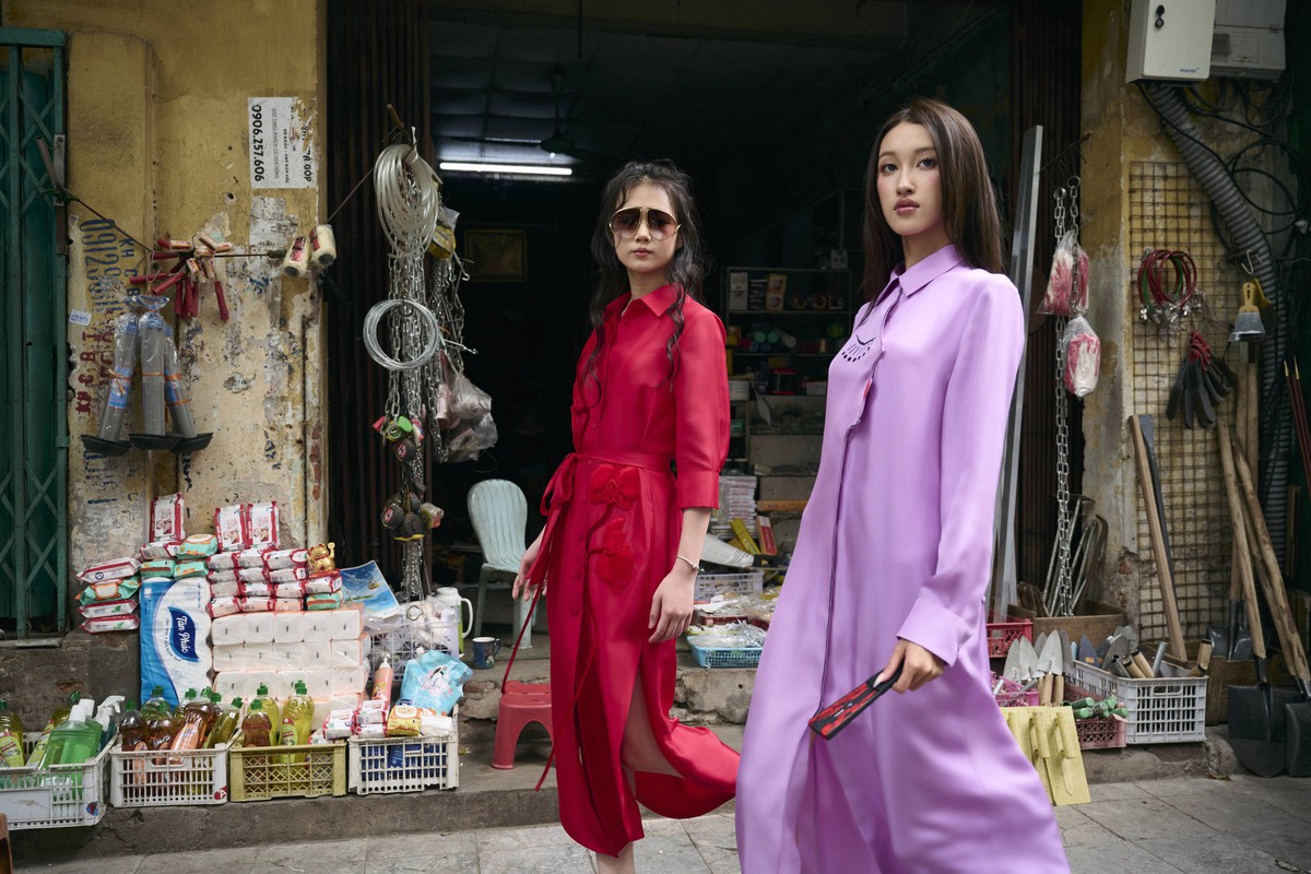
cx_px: 656
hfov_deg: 61.9
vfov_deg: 43.6
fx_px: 1092
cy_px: 437
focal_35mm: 30
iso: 400
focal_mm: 30
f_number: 3.5
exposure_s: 1/320
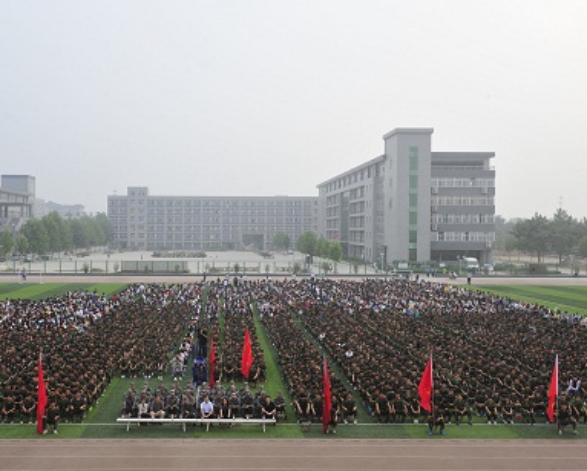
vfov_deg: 38.3
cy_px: 238
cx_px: 234
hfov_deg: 46.5
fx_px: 678
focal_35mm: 39
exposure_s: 1/400
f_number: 10
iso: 640
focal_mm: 34
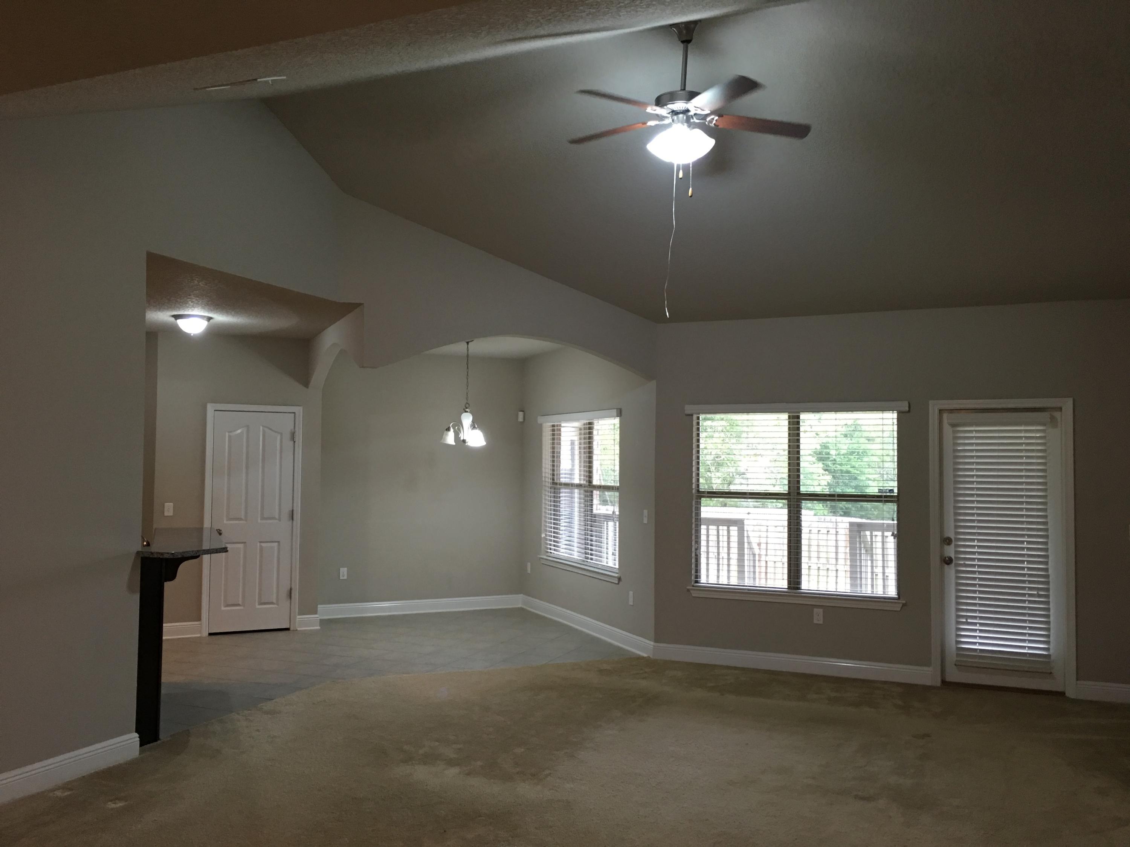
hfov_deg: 61.7
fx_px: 947
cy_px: 424
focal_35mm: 29
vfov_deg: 48.2
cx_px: 565
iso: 64
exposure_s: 1/15
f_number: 2.2
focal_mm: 4.15
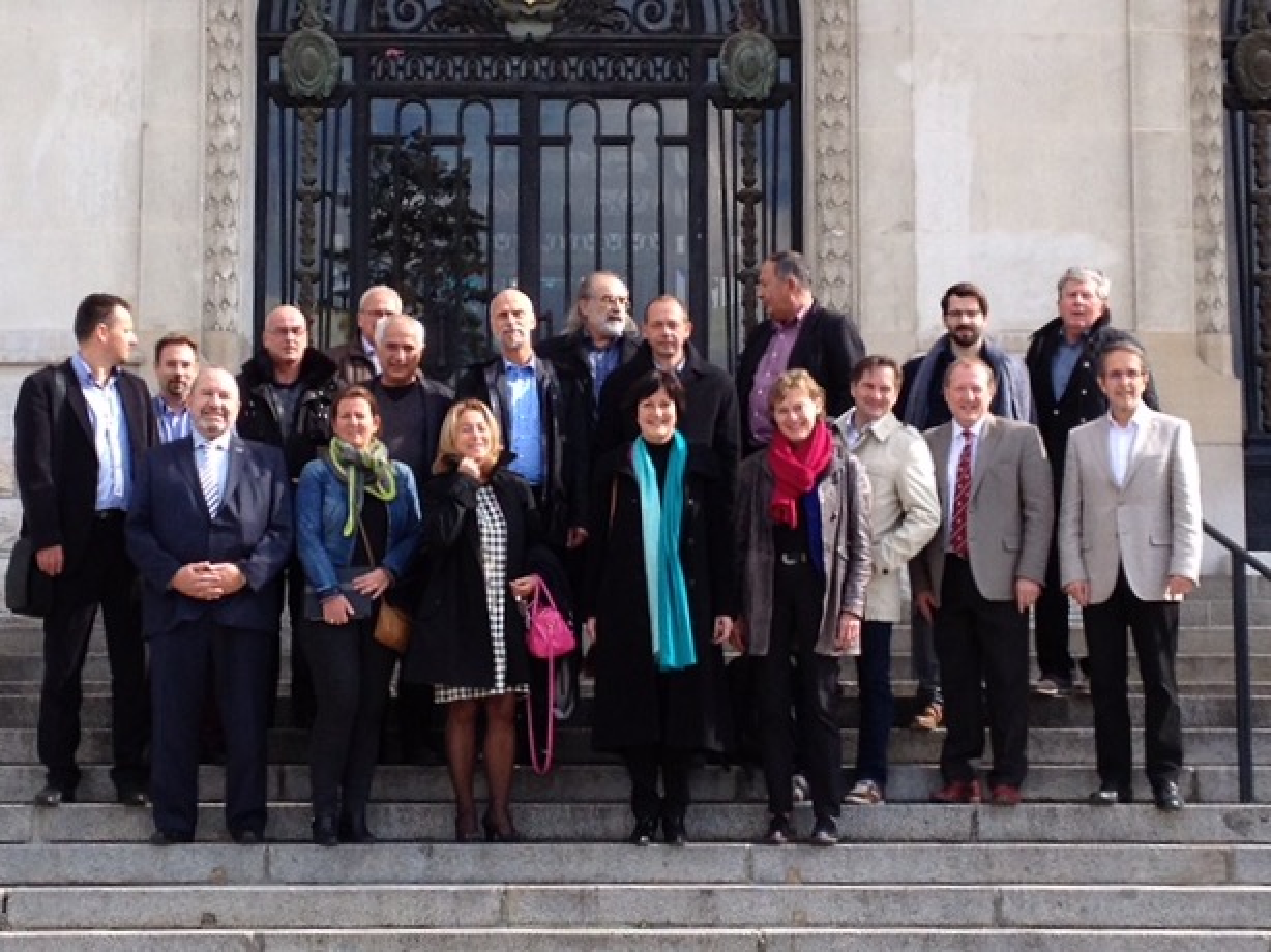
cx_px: 636
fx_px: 1285
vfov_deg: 40.7
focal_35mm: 35
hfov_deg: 52.6
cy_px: 476
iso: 50
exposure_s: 1/699
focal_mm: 4.28
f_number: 2.4
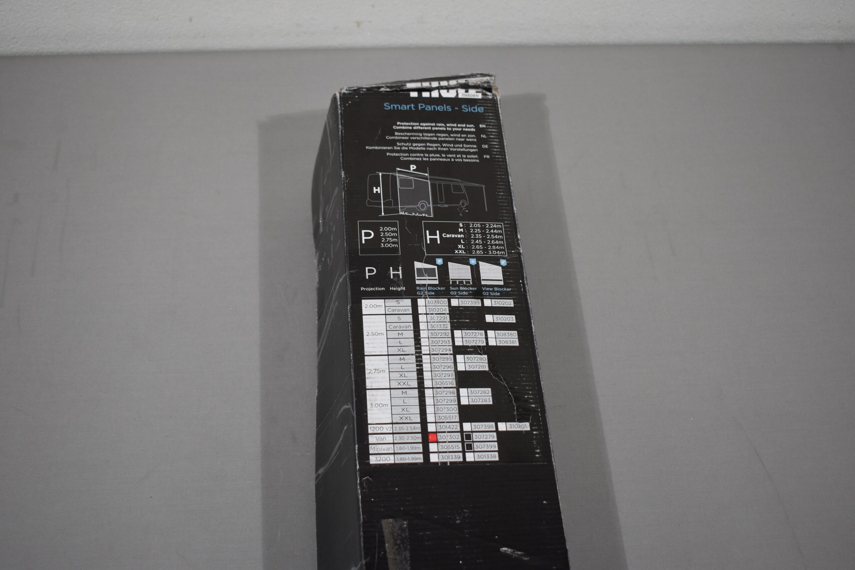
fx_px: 997
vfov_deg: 31.9
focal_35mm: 42
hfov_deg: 46.4
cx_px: 428
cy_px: 285
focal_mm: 28
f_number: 4.2
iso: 640
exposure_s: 1/250
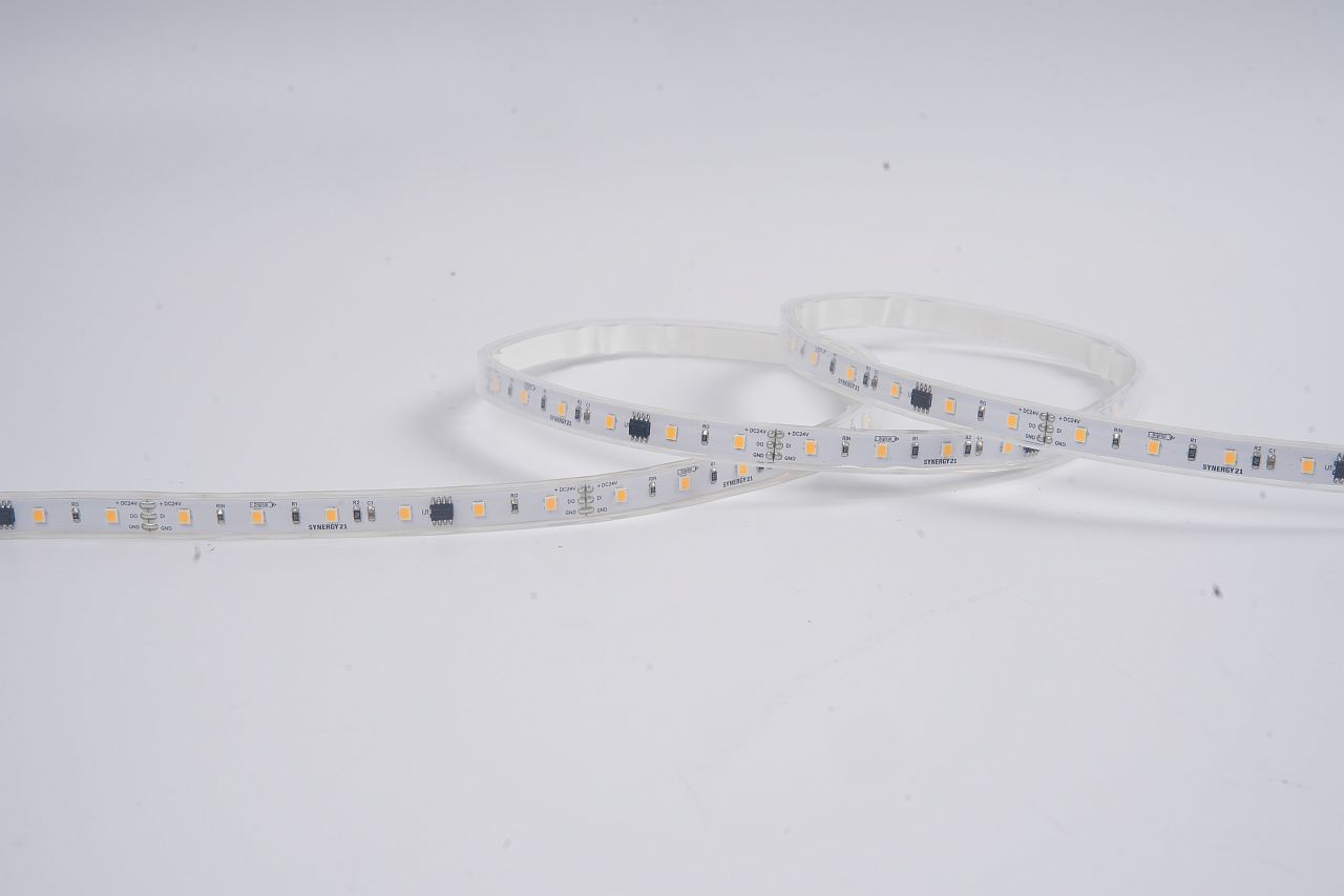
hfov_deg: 34.0
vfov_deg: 23.1
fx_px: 2195
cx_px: 672
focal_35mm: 59
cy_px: 448
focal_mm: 58.8
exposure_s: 1/125
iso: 100
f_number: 16
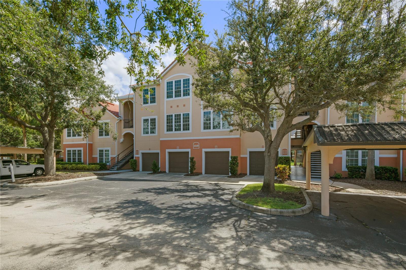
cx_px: 203
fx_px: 180
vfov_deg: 73.7
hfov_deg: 96.7
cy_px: 135
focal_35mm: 16
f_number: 16
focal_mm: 16
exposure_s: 1/500
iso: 400
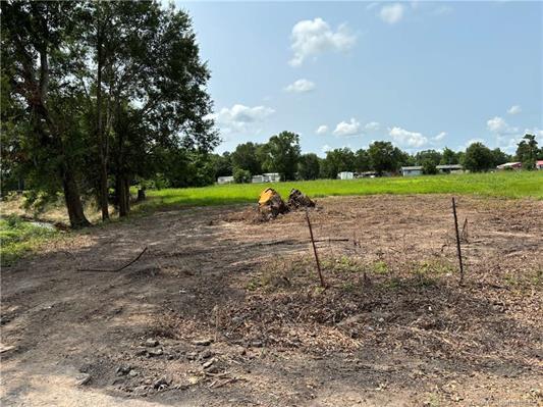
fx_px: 408
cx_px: 272
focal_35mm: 26
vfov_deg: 53.0
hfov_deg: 67.3
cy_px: 204
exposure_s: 1/3413
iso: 50
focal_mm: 5.96
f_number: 1.6
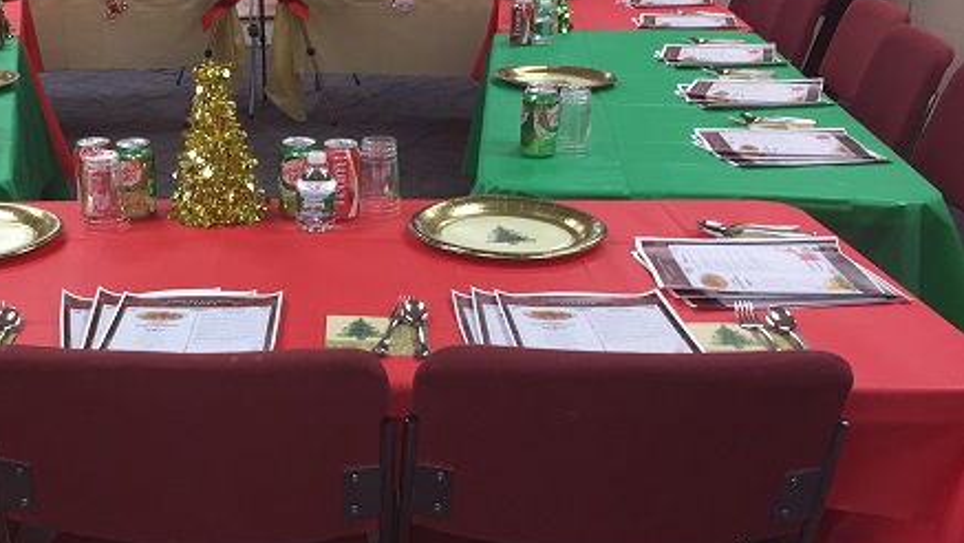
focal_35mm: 47
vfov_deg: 25.4
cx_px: 249
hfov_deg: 42.5
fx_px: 1202
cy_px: 290
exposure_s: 1/30
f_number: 2.2
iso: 80
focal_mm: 4.15
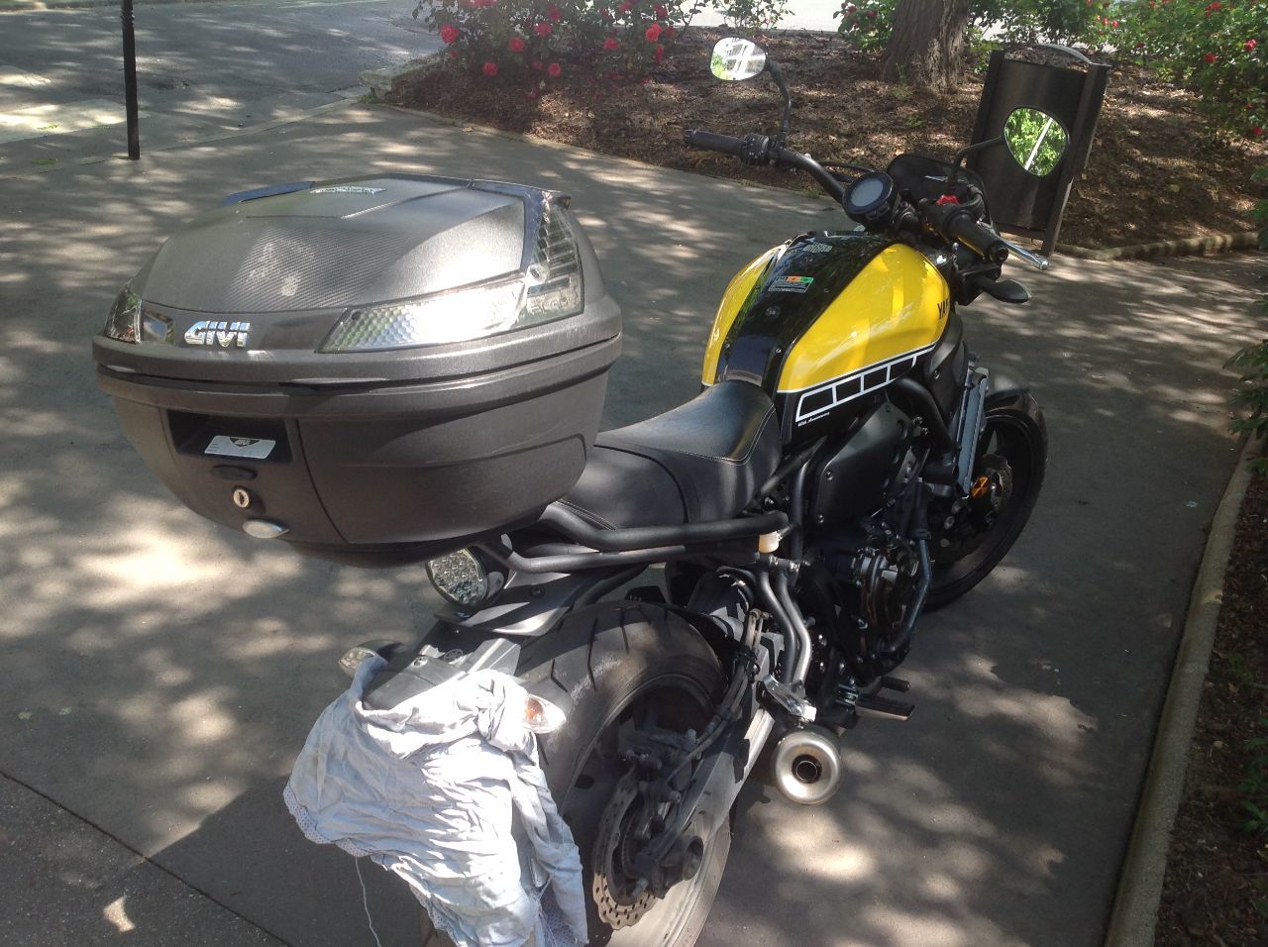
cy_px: 474
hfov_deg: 52.7
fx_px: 1280
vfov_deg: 40.6
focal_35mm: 35
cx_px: 634
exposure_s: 1/272
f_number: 2.4
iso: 50
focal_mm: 4.28
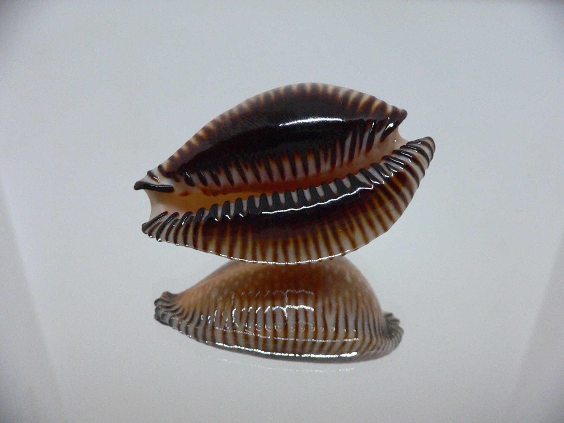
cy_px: 212
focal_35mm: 35
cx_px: 282
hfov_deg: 52.6
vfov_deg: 40.7
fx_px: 570
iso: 200
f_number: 2.8
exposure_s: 1/50
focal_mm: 4.6
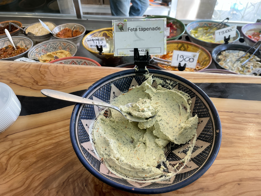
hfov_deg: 67.3
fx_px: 196
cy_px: 98
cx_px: 130
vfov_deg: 53.1
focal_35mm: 26
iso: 125
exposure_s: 1/100
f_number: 1.6
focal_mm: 4.2
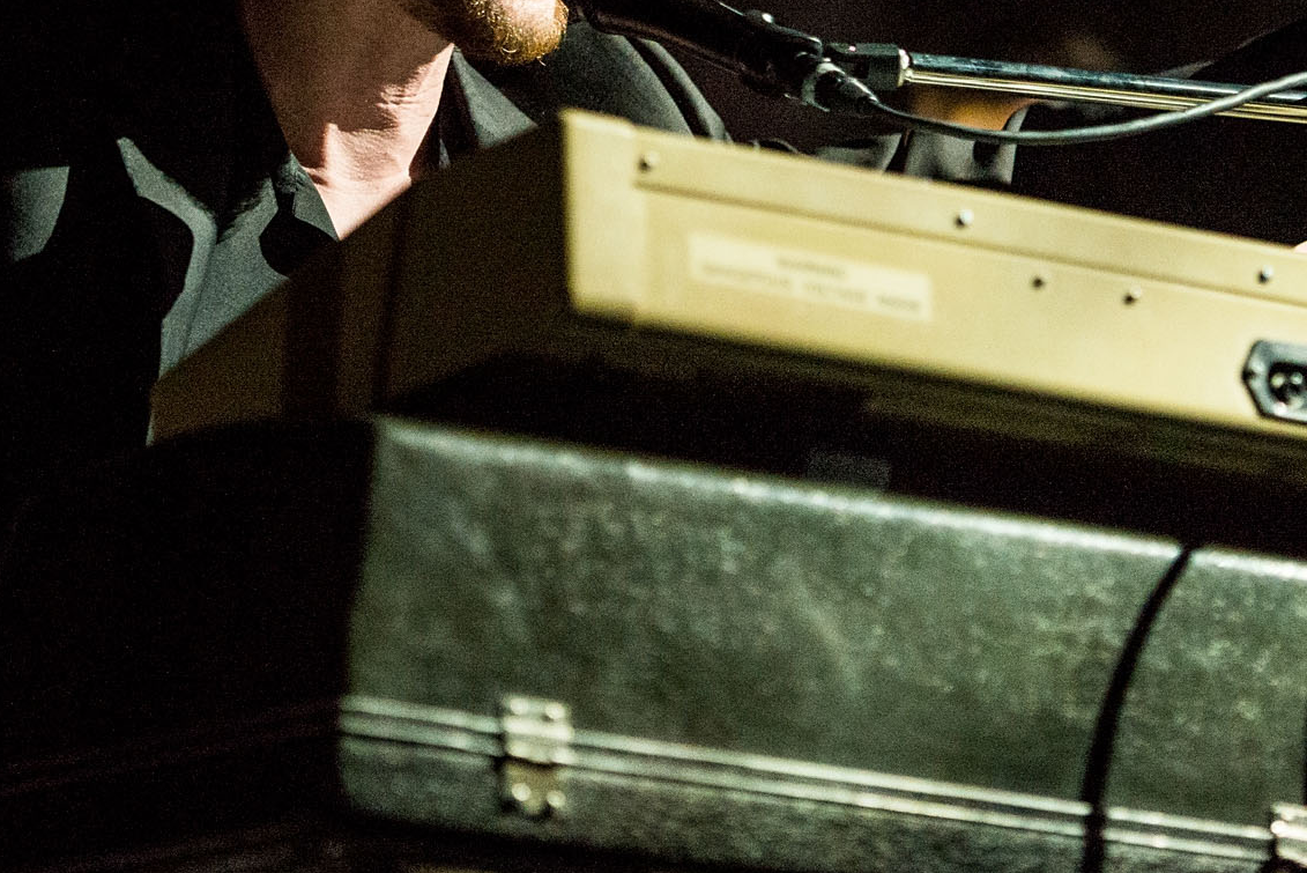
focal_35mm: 297
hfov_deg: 6.9
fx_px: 10786
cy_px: 81
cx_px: 572
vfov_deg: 4.6
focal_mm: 112
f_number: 2.8
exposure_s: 1/200
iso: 3200
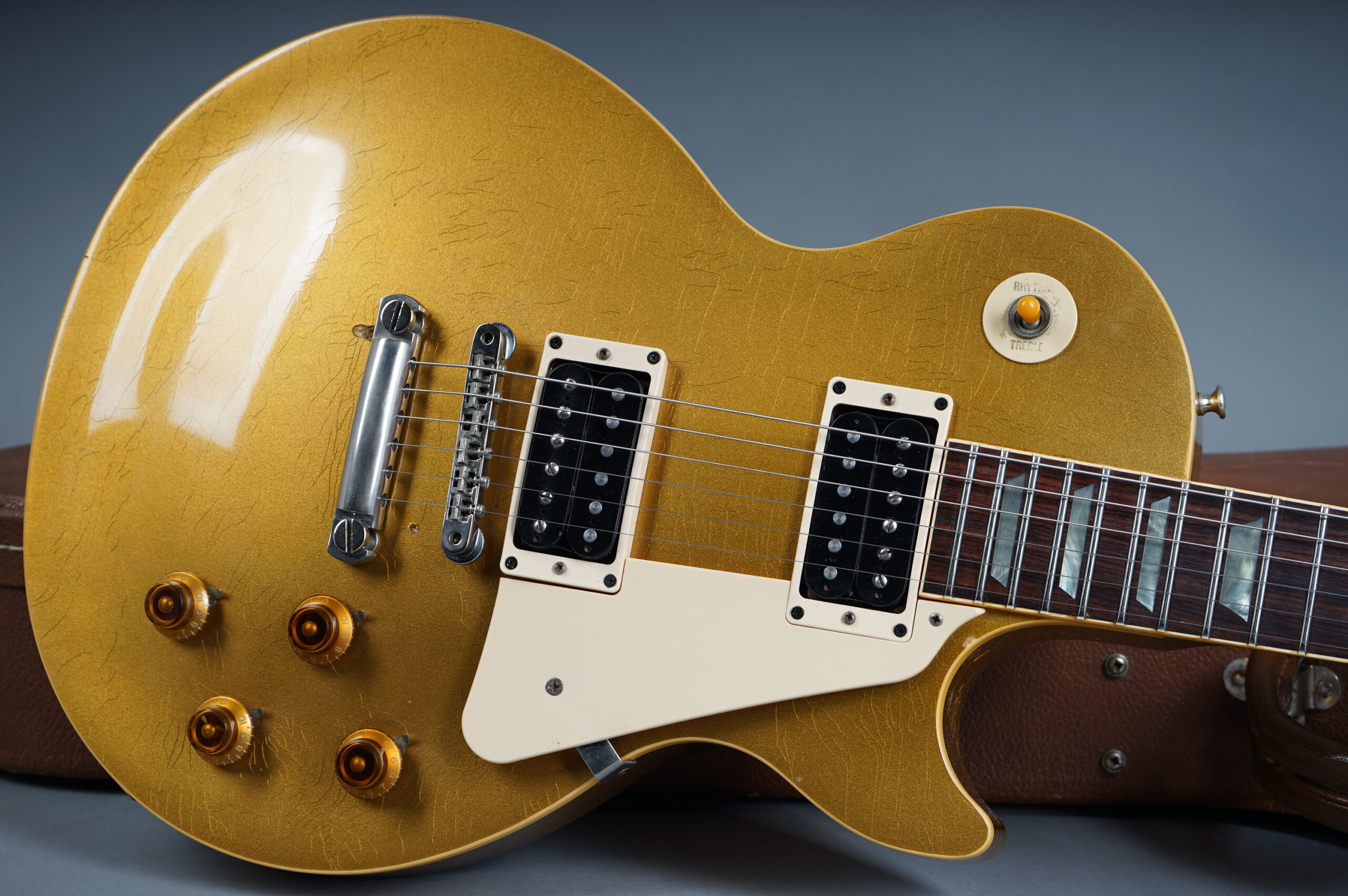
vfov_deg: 20.9
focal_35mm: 65
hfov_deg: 31.0
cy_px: 448
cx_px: 674
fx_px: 2432
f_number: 8
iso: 125
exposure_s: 1/160
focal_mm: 65
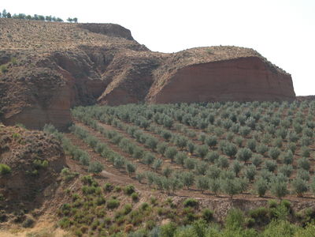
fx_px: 846
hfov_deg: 21.1
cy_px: 118
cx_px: 158
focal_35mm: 93
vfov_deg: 15.9
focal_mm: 23.7
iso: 100
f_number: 5
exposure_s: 1/368
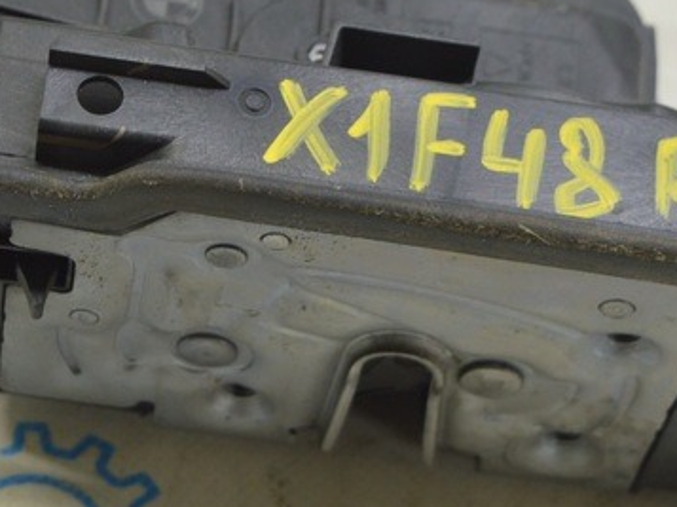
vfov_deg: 9.9
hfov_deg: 13.2
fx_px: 2911
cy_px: 265
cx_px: 80
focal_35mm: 149
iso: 400
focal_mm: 36
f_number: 5.6
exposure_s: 1/20
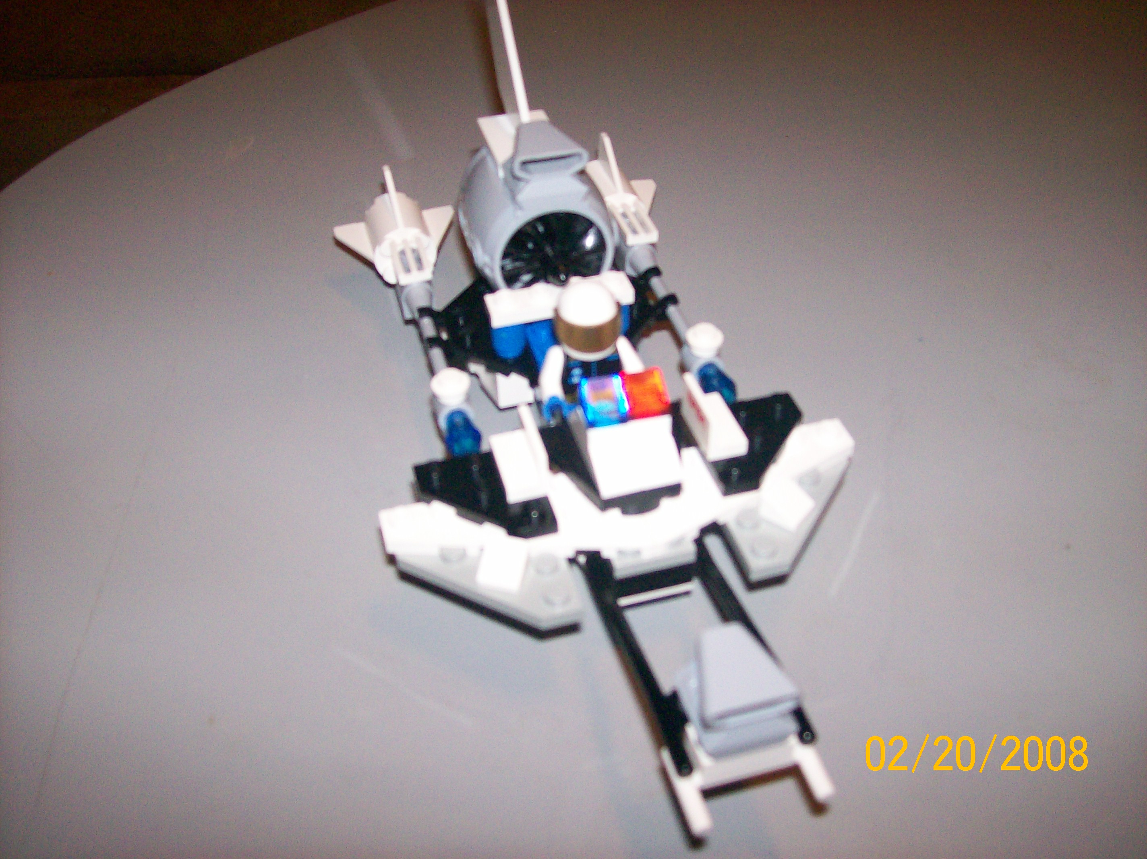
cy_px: 430
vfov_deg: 39.6
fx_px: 1192
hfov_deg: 51.4
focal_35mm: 36
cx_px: 574
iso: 140
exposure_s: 1/64
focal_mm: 6
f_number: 2.7
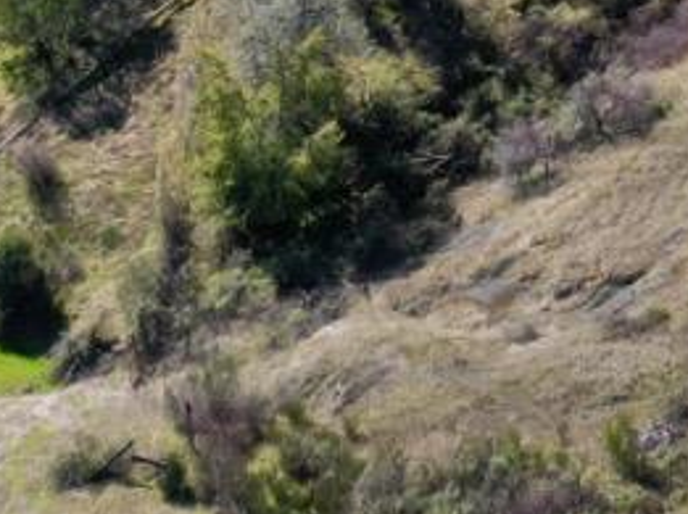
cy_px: -648
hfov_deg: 12.0
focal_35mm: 155
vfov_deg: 8.8
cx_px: 1118
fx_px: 3076
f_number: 5.6
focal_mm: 10.26
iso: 100
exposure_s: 1/400
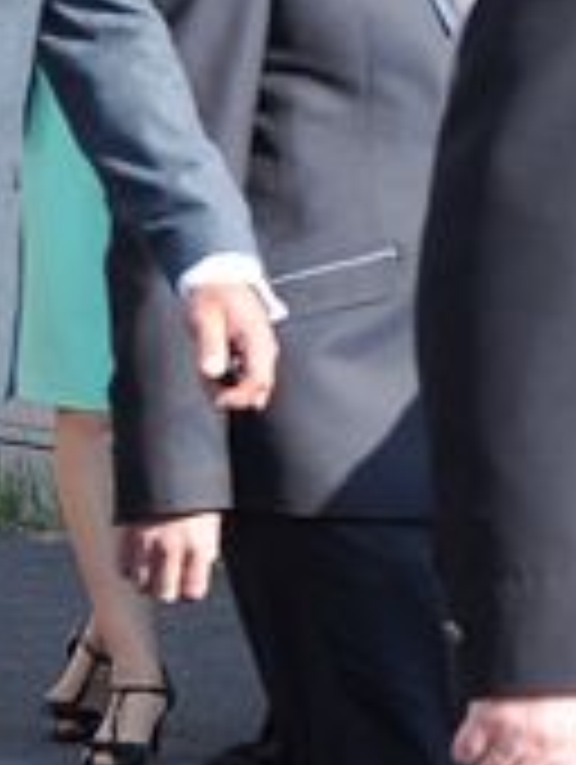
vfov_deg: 3.9
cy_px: 358
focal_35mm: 504
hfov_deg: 3.0
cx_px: 855
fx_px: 11154
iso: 400
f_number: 6.3
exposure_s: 1/640
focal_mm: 70
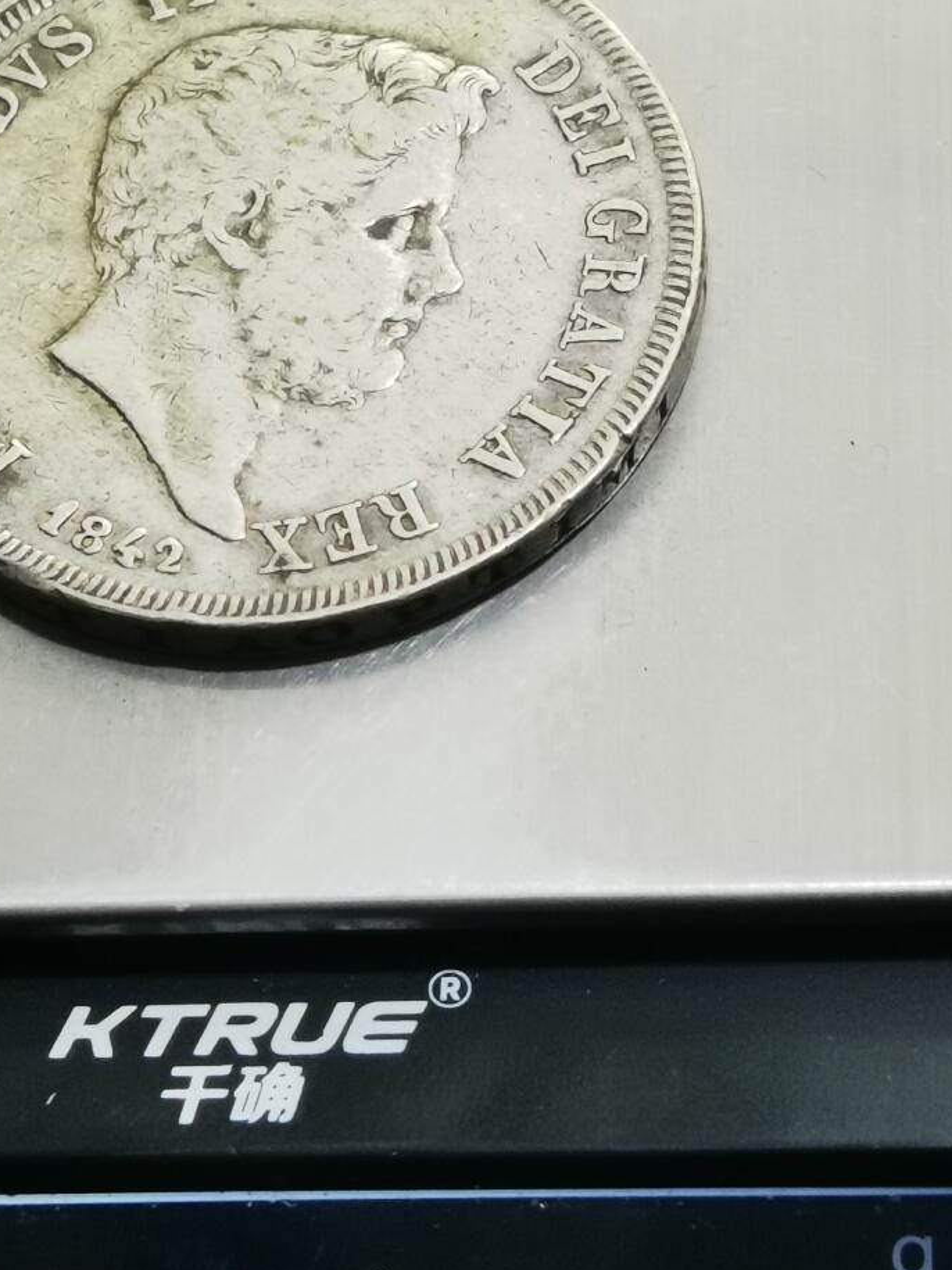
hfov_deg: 11.9
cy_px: 448
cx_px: 319
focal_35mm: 124
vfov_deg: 15.9
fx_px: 4548
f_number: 1.9
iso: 125
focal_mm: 6.67
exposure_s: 1/100
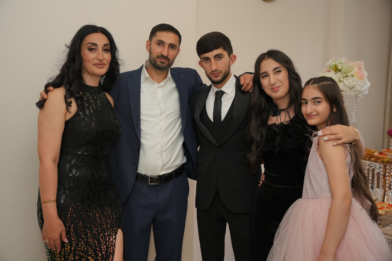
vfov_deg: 33.6
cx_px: 196
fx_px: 432
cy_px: 130
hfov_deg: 48.8
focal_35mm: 40
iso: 800
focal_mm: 39.7
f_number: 5
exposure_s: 1/250
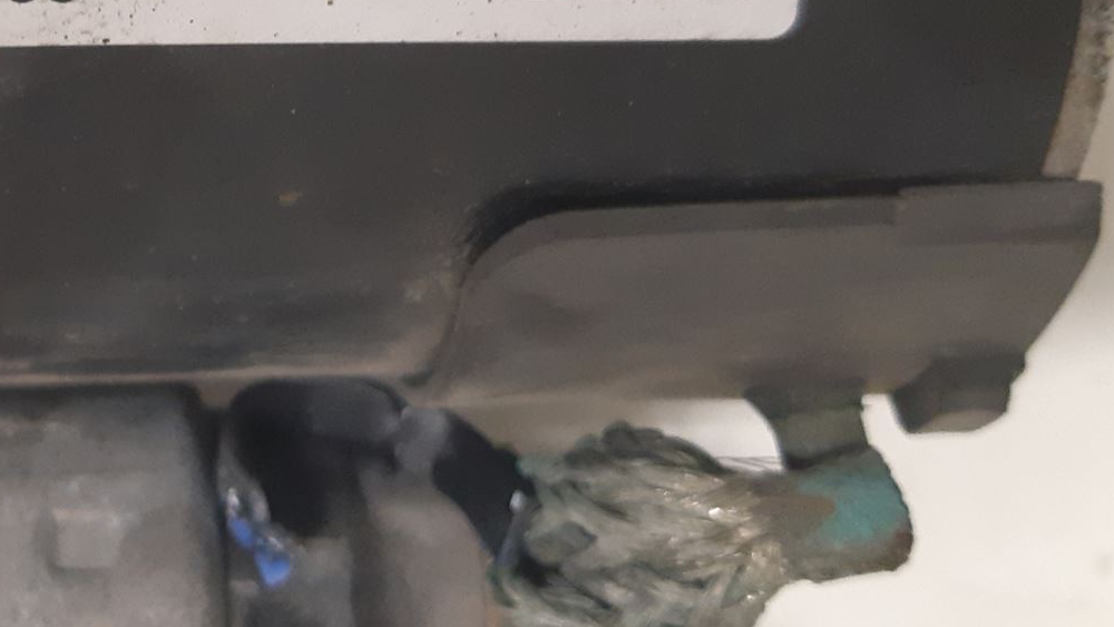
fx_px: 1714
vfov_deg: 20.0
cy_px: -13
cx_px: 183
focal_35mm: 58
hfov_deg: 34.6
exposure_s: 1/33
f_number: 1.7
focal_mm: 3.93
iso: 250
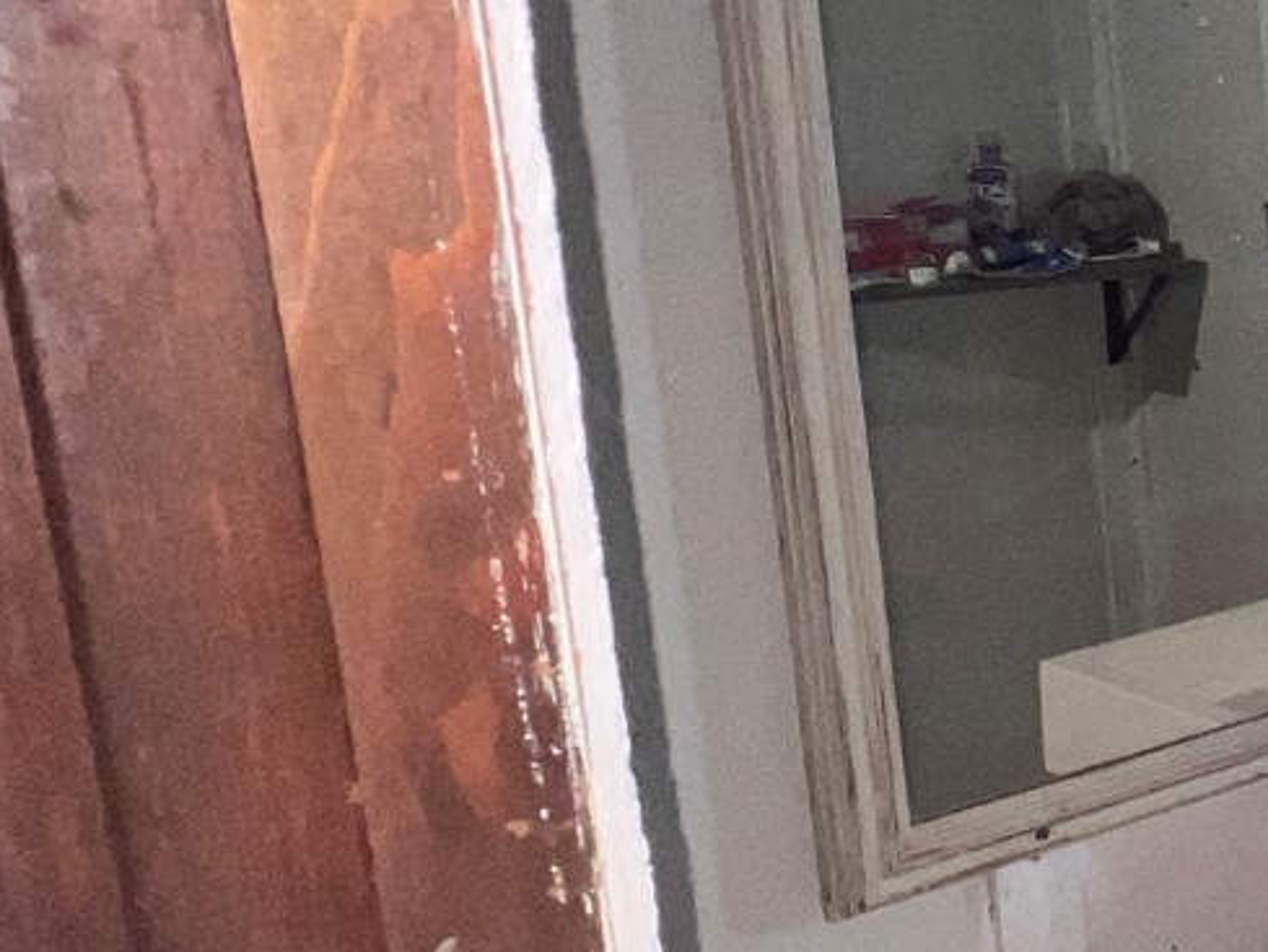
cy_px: 394
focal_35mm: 51
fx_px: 1869
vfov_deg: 28.5
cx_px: 2212
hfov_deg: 23.0
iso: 80
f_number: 1.8
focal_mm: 1.57
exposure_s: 1/80
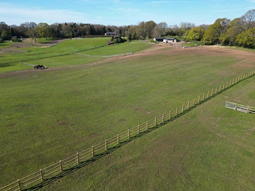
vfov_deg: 56.8
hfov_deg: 71.6
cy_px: 96
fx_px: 177
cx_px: 128
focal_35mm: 24
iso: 130
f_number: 1.7
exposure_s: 1/2500
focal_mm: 6.72
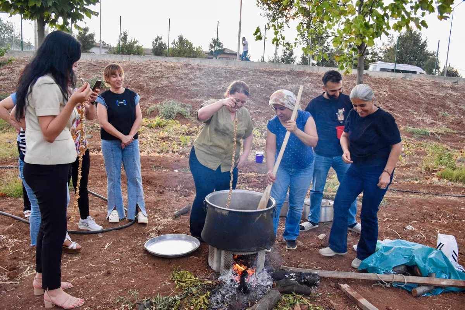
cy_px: 155
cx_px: 232
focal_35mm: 27
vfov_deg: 47.9
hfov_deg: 67.4
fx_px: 349
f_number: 5
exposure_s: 1/100
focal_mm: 18
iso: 2000
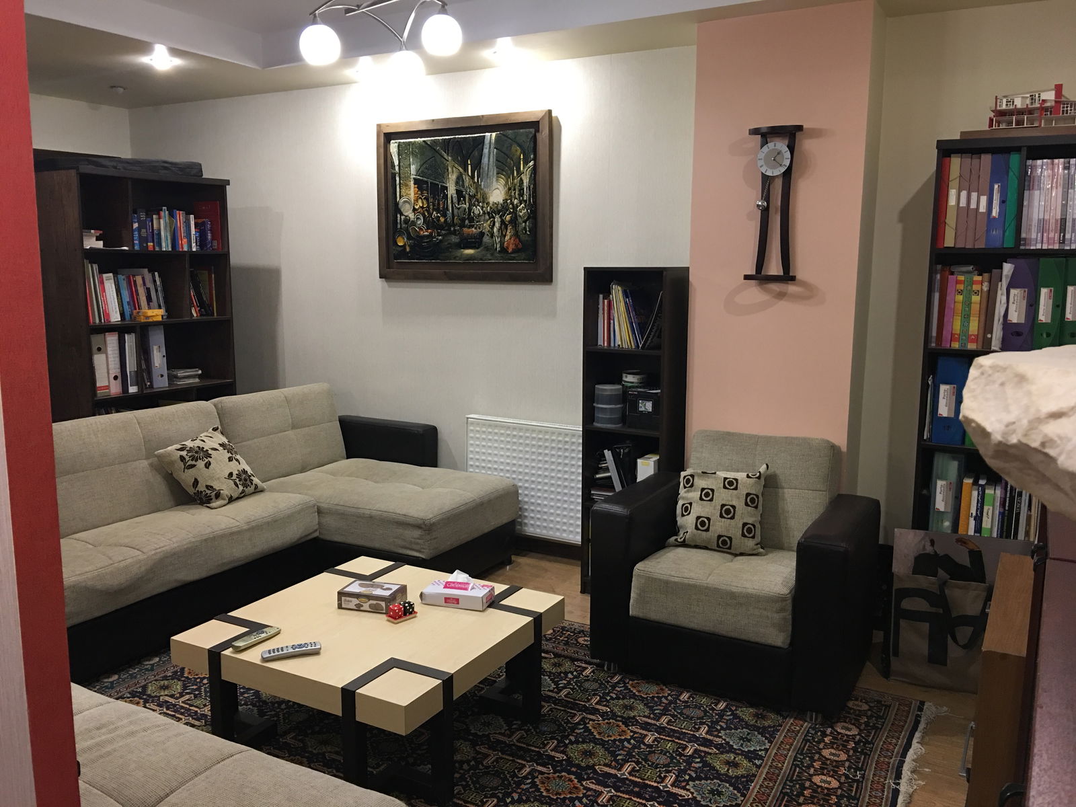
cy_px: 404
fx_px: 901
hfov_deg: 61.7
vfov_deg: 48.2
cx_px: 538
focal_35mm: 29
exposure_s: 1/17
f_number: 2.2
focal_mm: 4.15
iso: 80
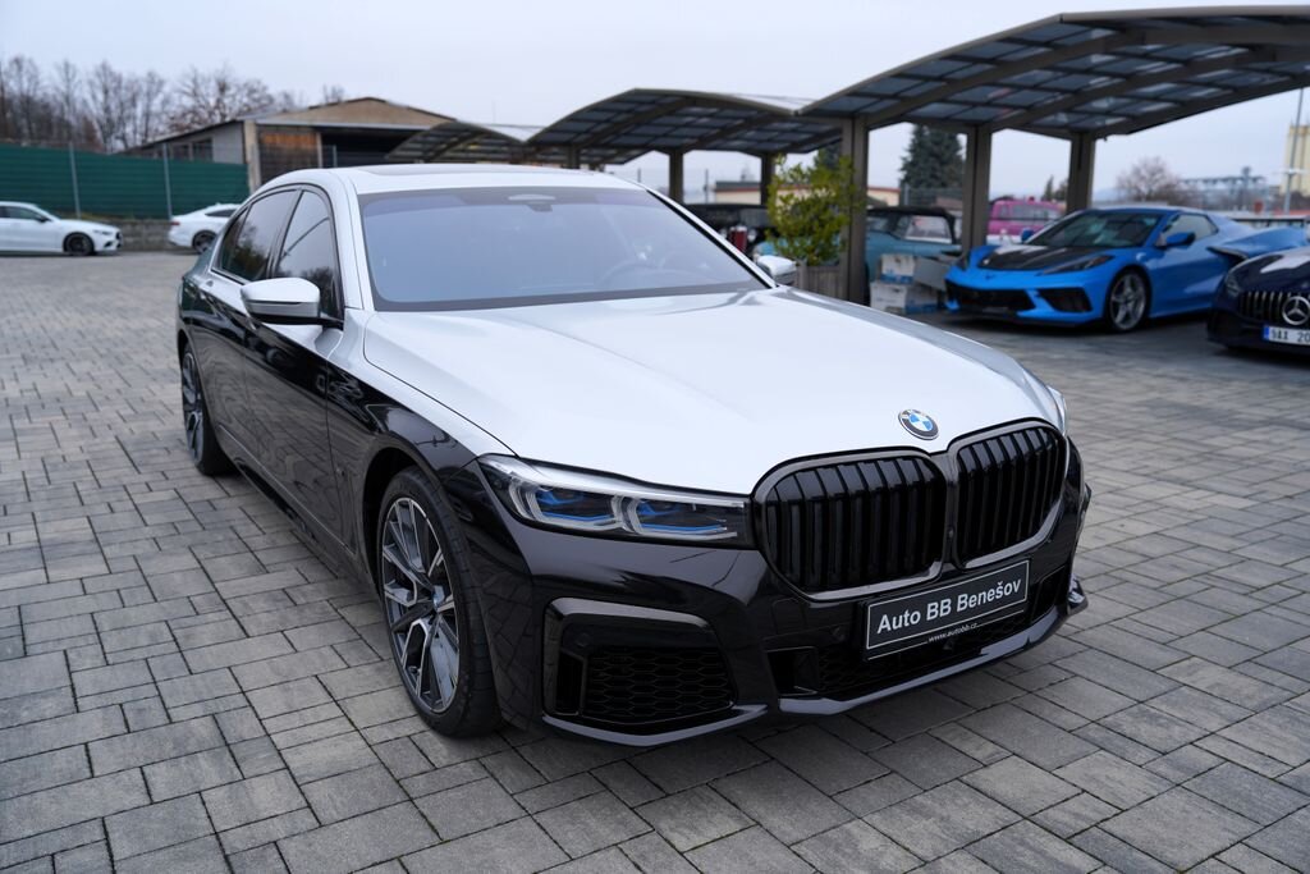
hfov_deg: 61.9
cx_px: 655
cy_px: 437
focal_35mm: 30
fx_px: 1092
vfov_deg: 43.6
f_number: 3.2
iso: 100
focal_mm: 30
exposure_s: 1/40
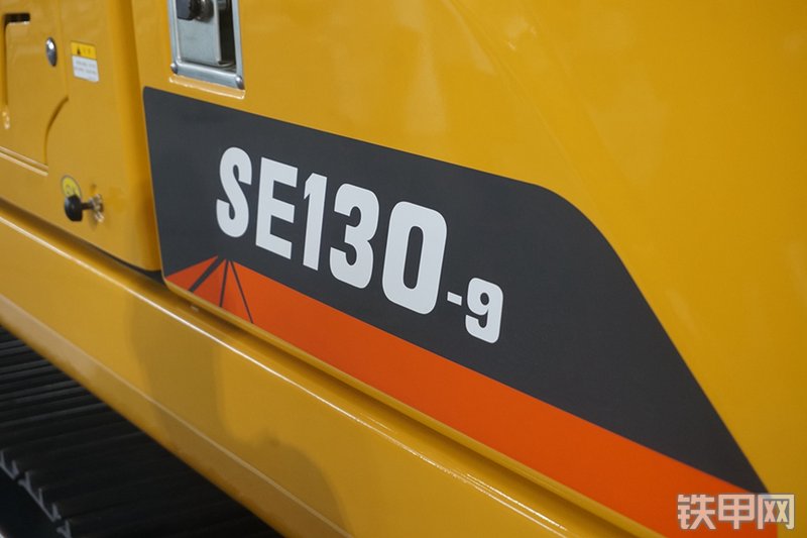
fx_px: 1580
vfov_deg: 19.3
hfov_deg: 28.7
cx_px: 404
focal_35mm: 70
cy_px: 269
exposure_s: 1/80
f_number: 5.6
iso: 800
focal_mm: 47
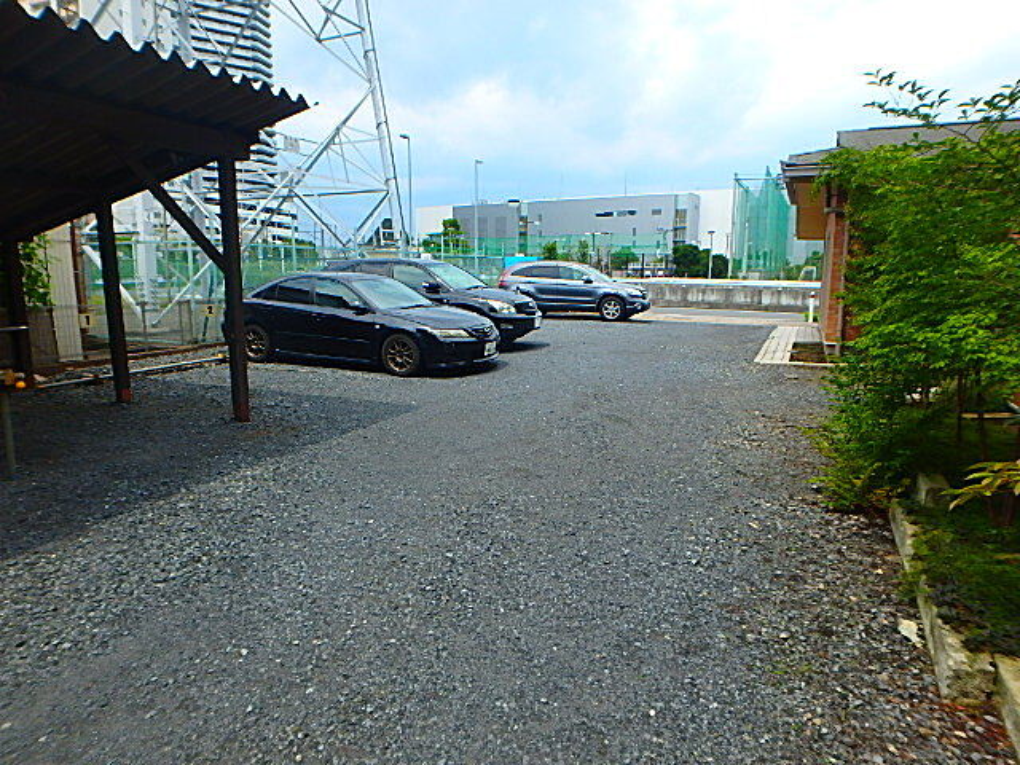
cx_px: 510
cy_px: 382
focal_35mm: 21
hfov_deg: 79.0
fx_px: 619
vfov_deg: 63.4
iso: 125
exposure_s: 1/800
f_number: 3.5
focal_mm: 3.7
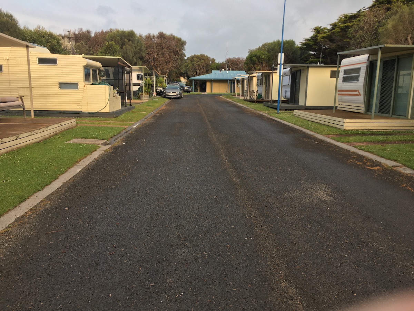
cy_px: 156
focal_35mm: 29
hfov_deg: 61.7
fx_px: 347
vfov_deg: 48.2
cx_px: 207
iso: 25
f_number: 2.2
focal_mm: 4.15
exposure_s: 1/179
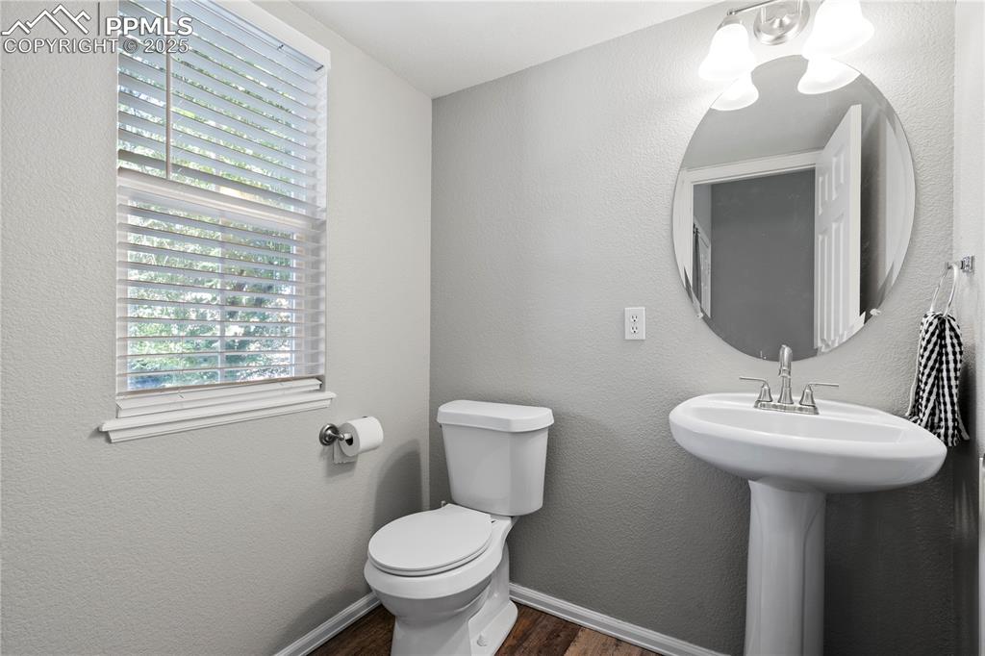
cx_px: 492
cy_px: 328
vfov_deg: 73.7
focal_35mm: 16
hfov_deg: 96.8
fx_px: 438
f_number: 11
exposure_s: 1/1.67
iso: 100
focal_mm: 16
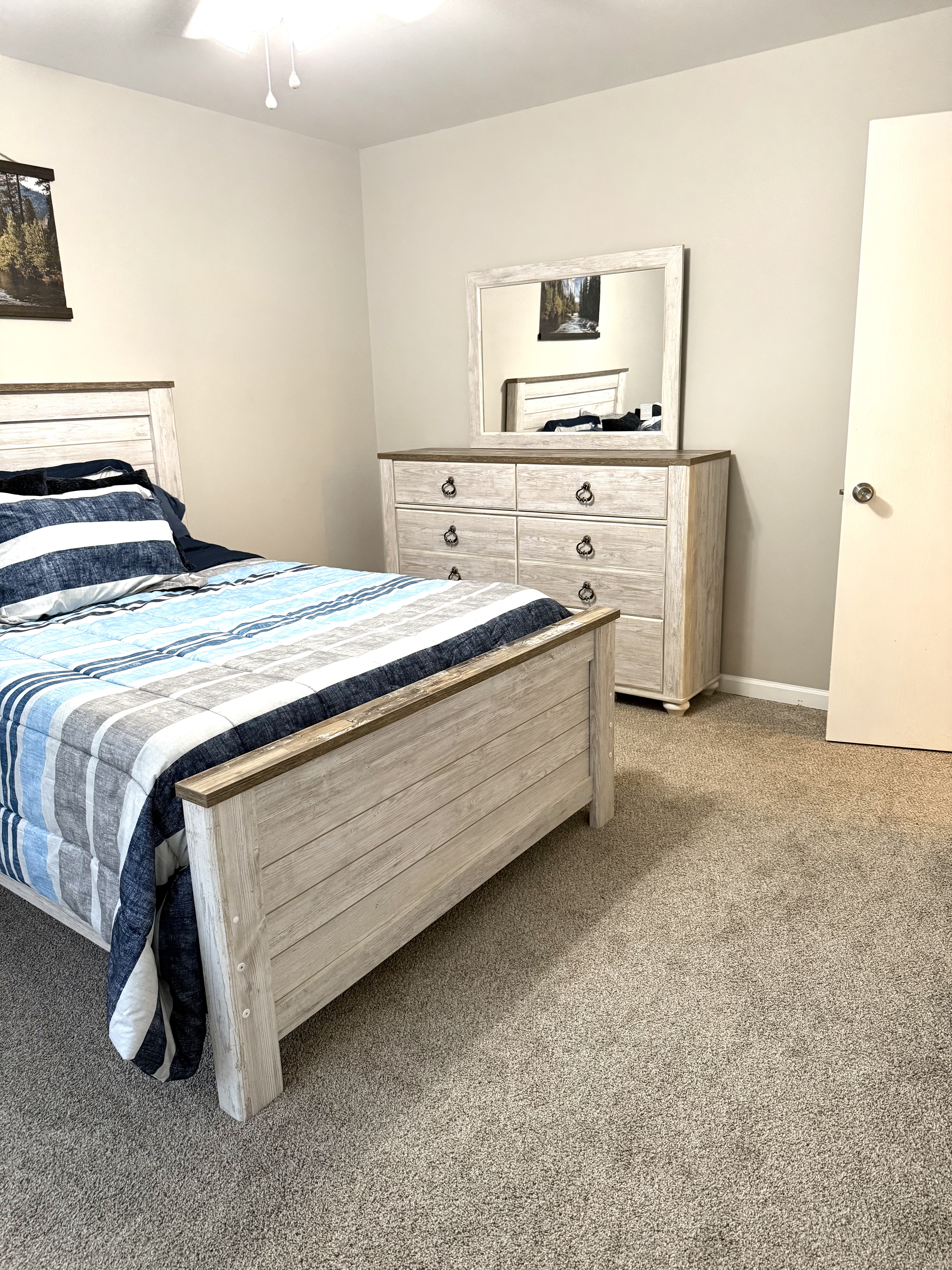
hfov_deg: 56.8
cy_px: 635
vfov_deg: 71.6
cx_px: 476
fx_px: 880
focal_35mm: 24
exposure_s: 1/60
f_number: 1.78
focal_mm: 6.76
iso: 320
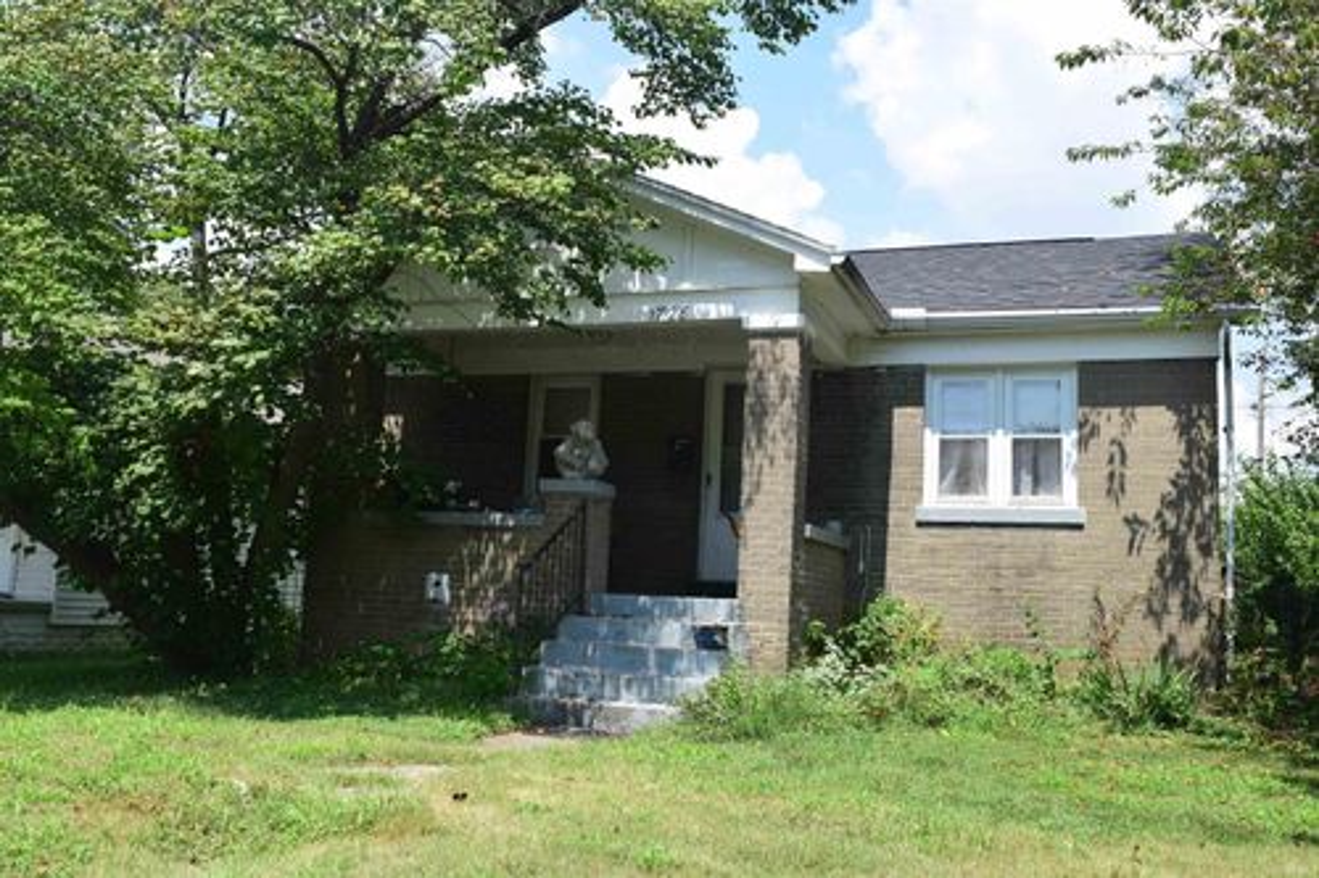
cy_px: 439
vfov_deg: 38.3
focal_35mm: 34
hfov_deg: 55.1
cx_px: 660
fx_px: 1264
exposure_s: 1/400
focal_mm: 23
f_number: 11
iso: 400
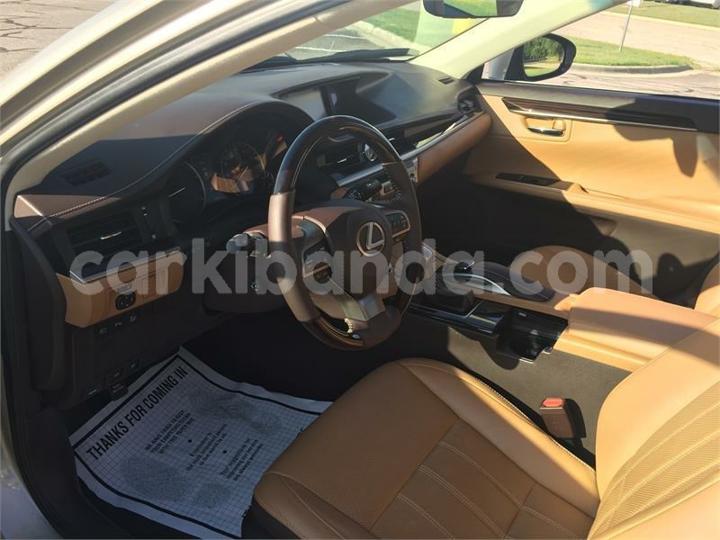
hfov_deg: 61.7
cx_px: 360
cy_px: 270
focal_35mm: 29
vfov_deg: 48.2
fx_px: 603
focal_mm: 4.15
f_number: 2.2
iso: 32
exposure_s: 1/439
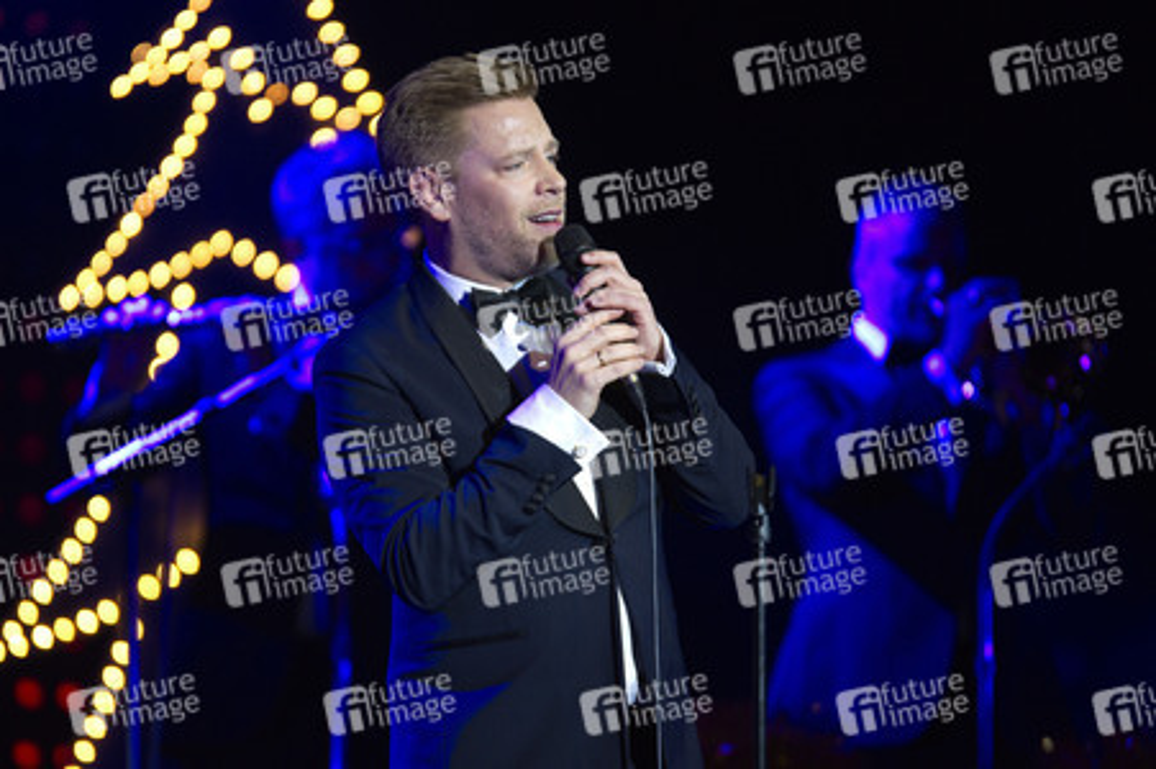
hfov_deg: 6.9
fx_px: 9626
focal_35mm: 300
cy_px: 384
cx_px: 578
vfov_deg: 4.6
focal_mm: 300
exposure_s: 1/200
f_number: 2.8
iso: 1600
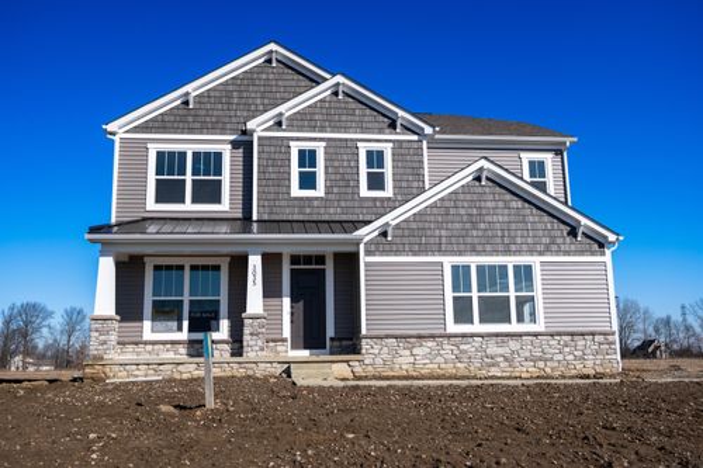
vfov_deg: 39.9
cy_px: 234
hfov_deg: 57.2
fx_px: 644
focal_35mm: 33
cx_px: 352
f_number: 2.8
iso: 100
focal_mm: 22
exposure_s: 1/4000
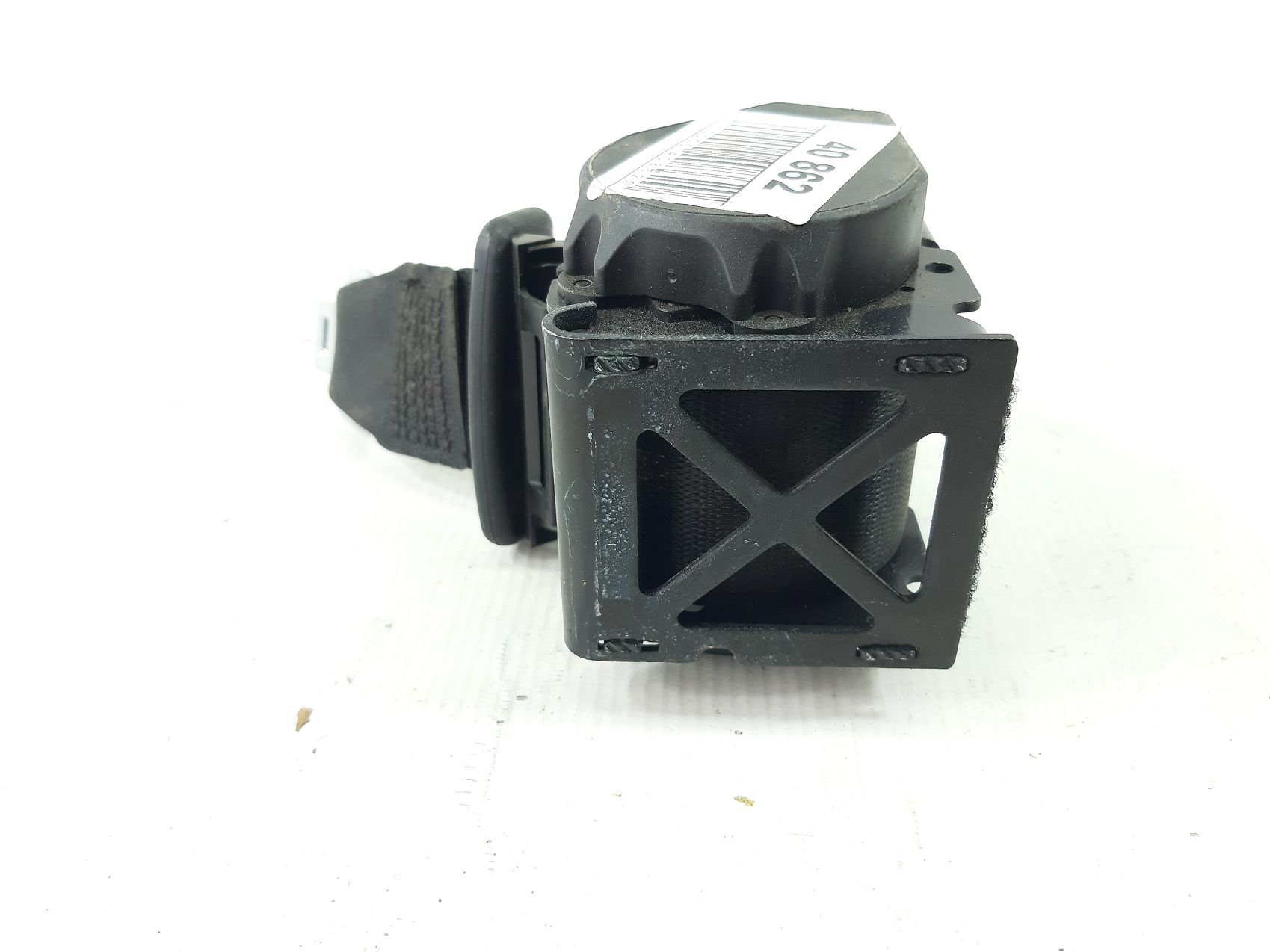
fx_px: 991
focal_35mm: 27
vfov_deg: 51.3
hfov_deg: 65.3
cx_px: 635
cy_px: 476
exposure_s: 1/50
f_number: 1.7
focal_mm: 3.93
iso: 80
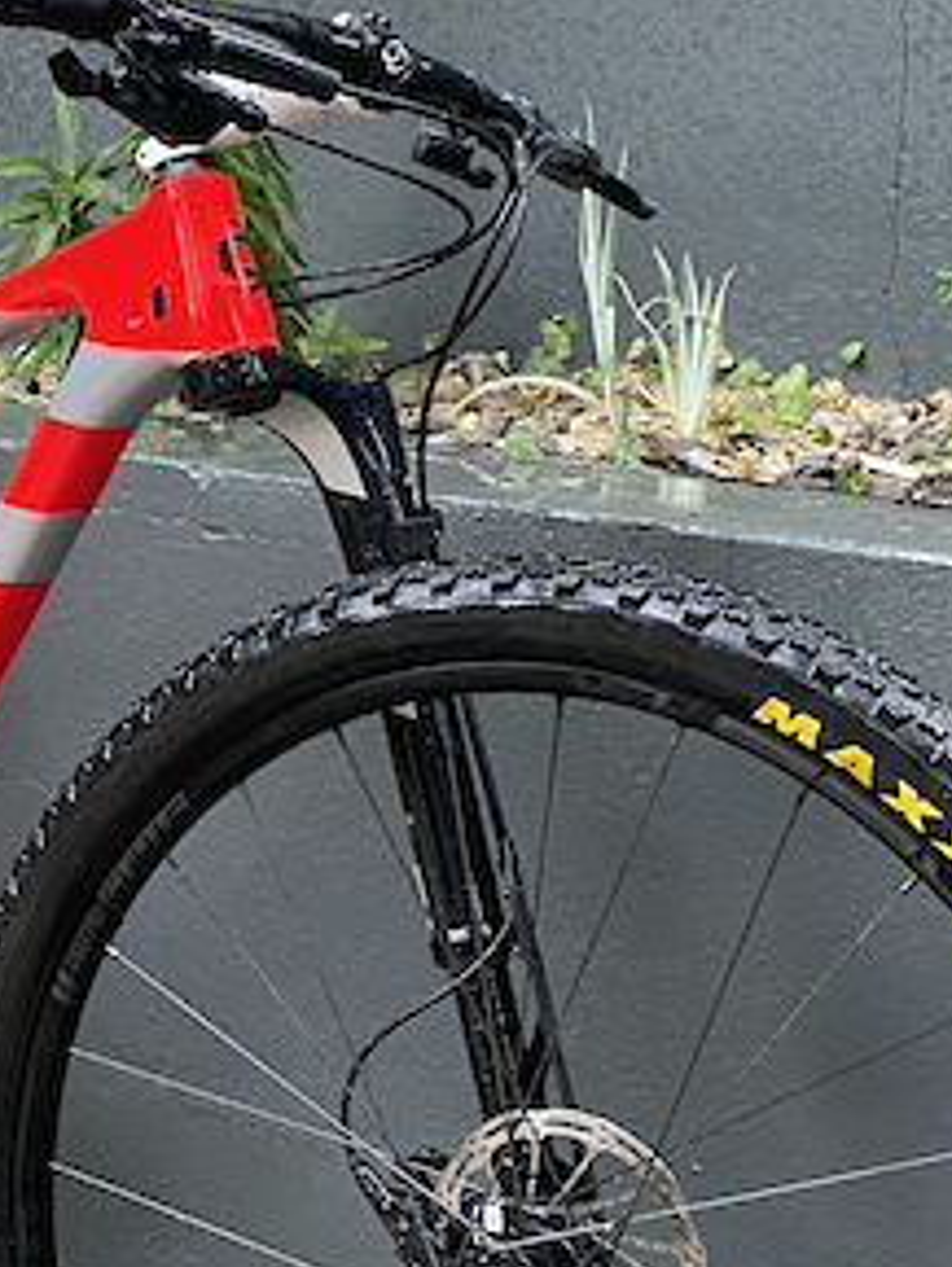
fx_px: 2638
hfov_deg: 20.1
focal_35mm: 72
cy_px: 614
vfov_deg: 27.0
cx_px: 92
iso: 125
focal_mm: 4.25
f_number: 1.8
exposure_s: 1/86
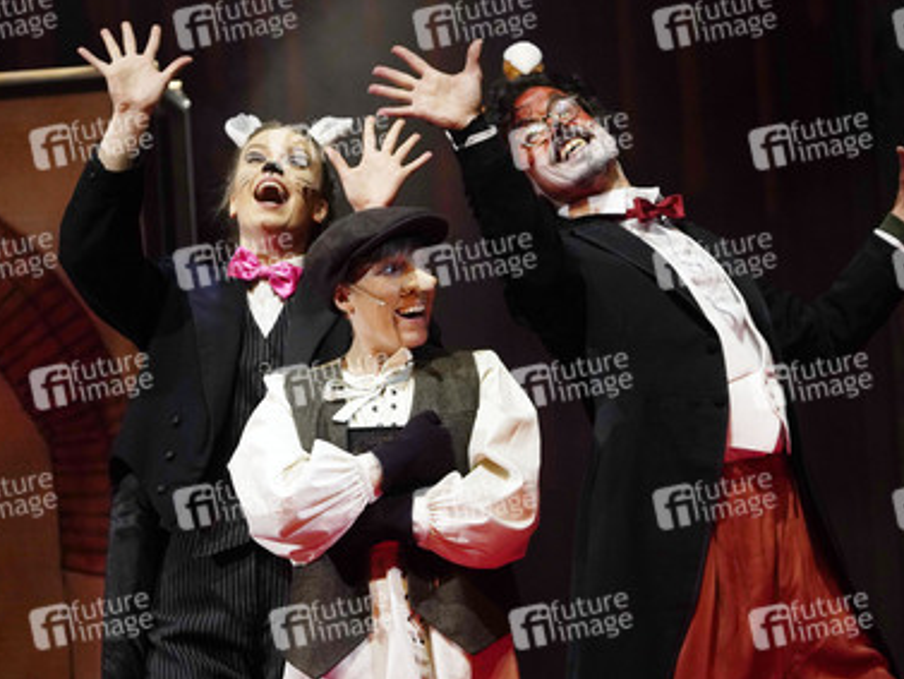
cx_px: 507
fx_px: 6008
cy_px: 322
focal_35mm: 230
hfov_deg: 8.6
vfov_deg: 6.5
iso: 3200
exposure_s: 1/250
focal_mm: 200
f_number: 6.3
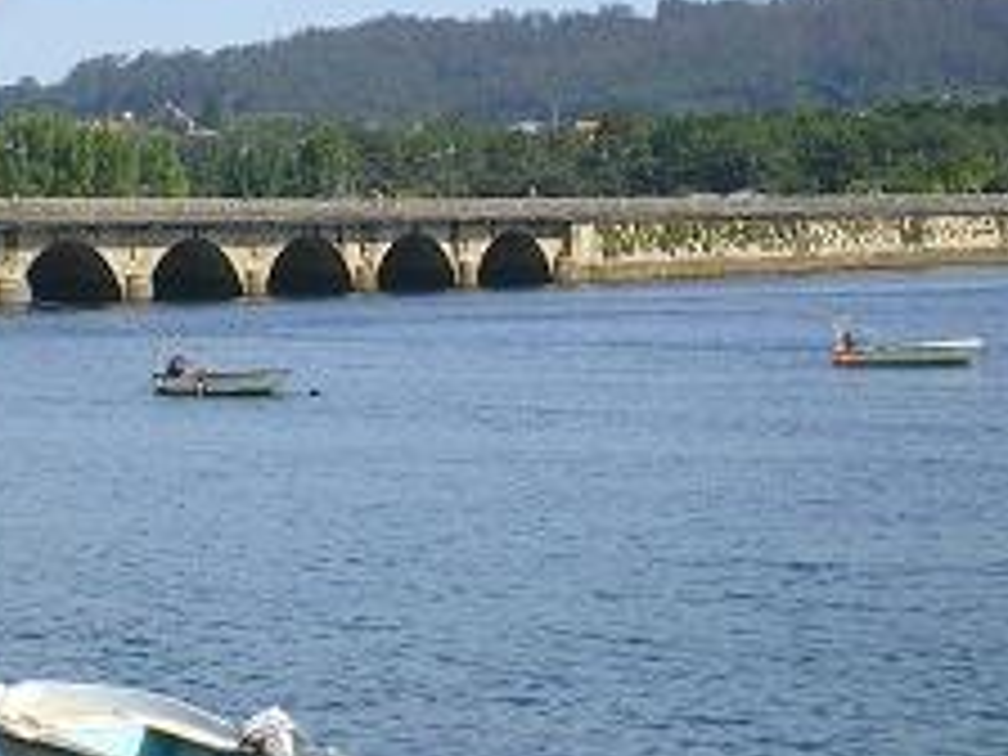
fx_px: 3844
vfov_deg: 11.2
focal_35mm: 132
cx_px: 400
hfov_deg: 14.9
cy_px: 536
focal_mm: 9.3
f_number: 5.6
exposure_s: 1/250
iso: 64
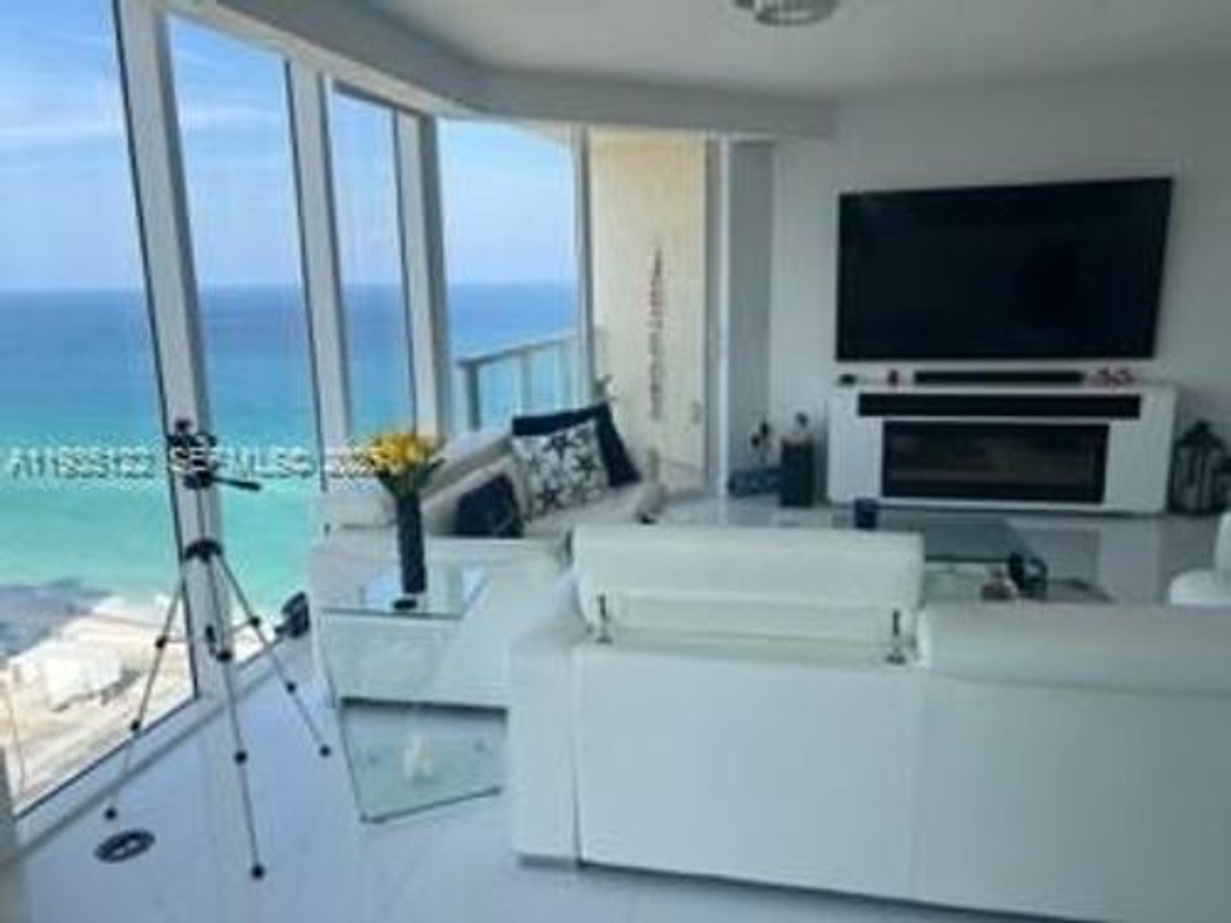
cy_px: 462
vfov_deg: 53.1
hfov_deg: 67.3
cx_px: 616
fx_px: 925
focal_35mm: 26
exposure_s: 1/853
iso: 50
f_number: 1.5
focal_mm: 5.7
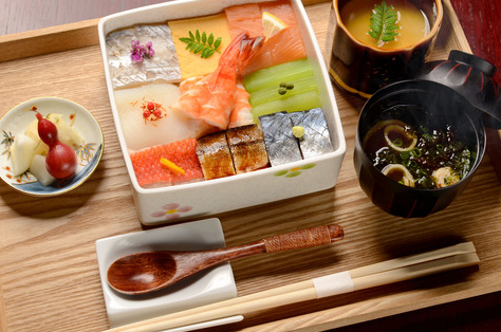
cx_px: 252
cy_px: 153
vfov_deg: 20.6
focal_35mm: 66
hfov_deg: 30.7
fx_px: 911
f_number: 4.8
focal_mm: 35
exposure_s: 1/125
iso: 100
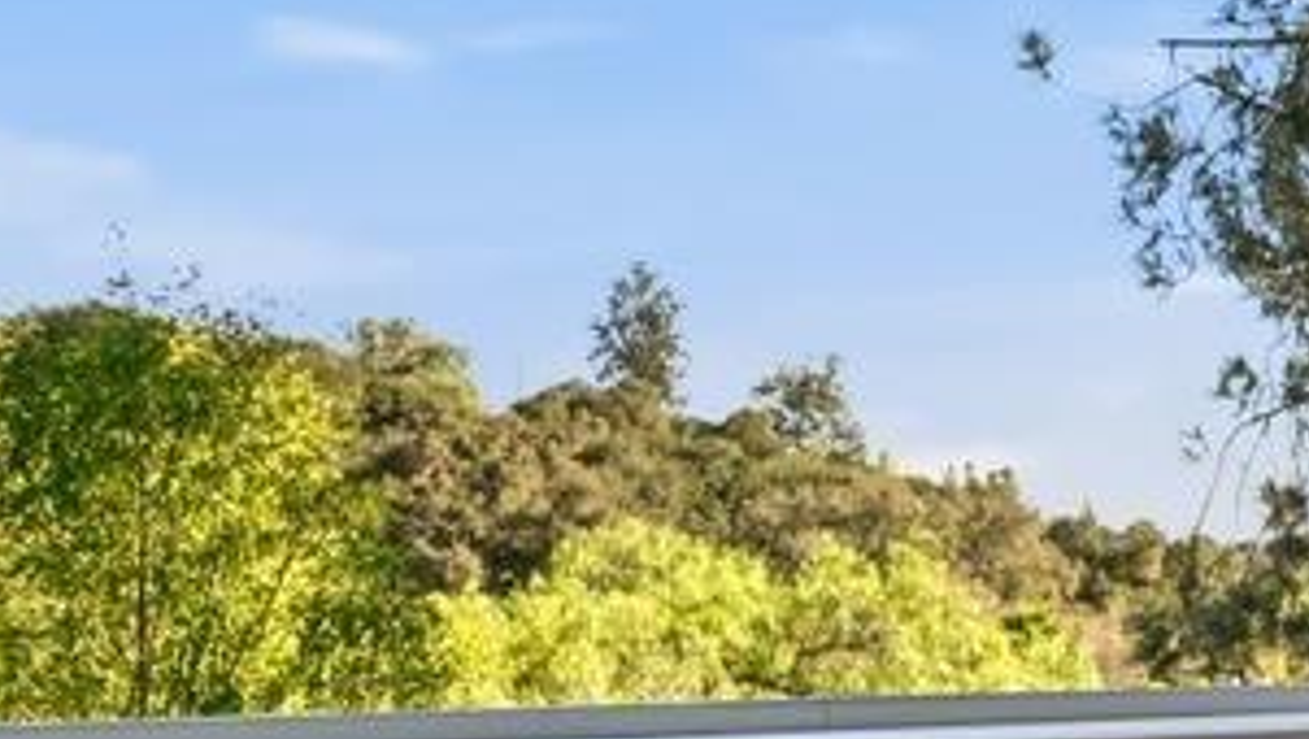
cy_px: 543
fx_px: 2536
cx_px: 1970
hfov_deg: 23.2
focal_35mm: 73
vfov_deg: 16.5
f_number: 8
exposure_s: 1/100
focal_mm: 14
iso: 320
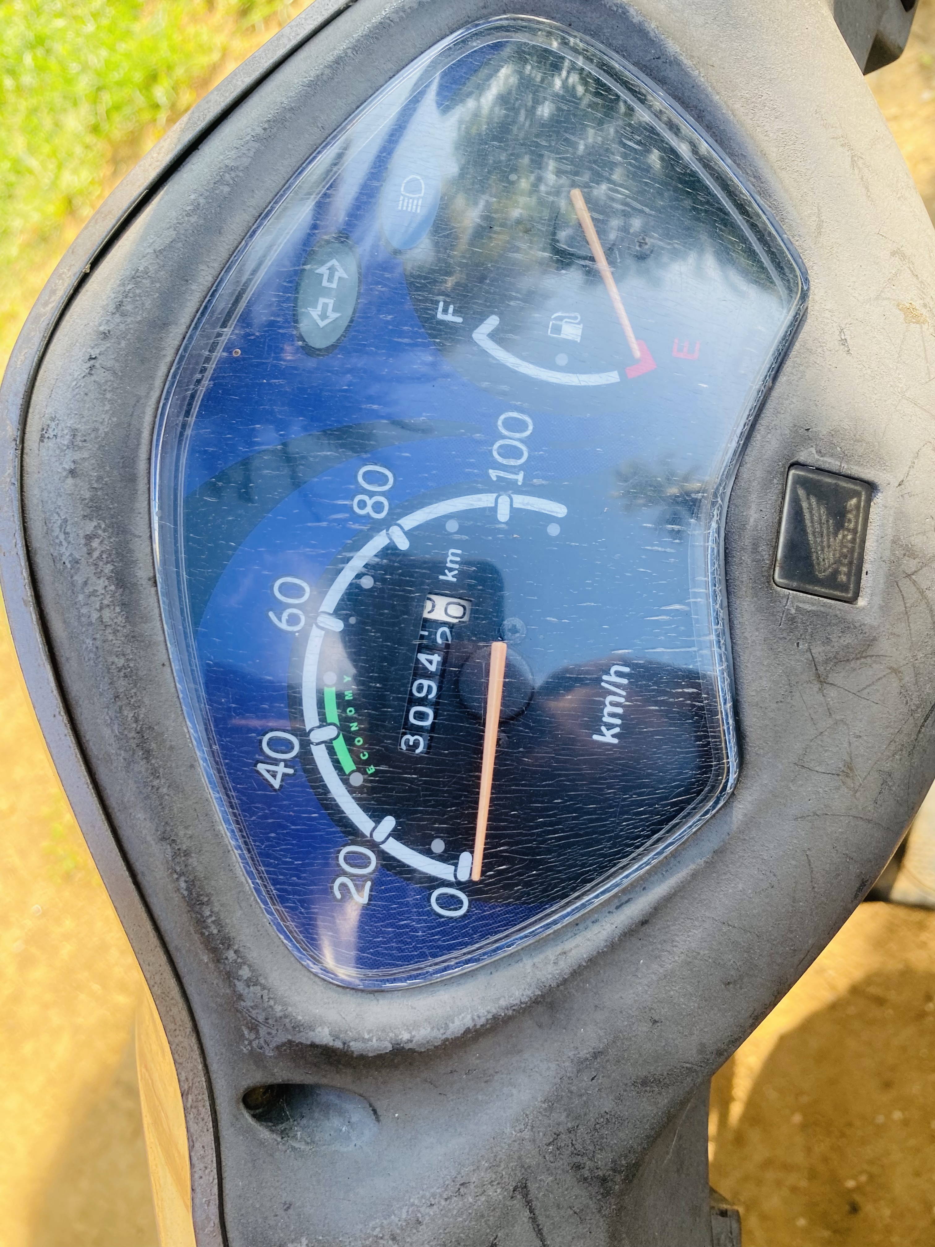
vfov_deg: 67.3
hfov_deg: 53.1
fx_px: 936
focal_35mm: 26
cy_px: 624
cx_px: 468
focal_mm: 4.25
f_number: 1.8
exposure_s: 1/193
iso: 32
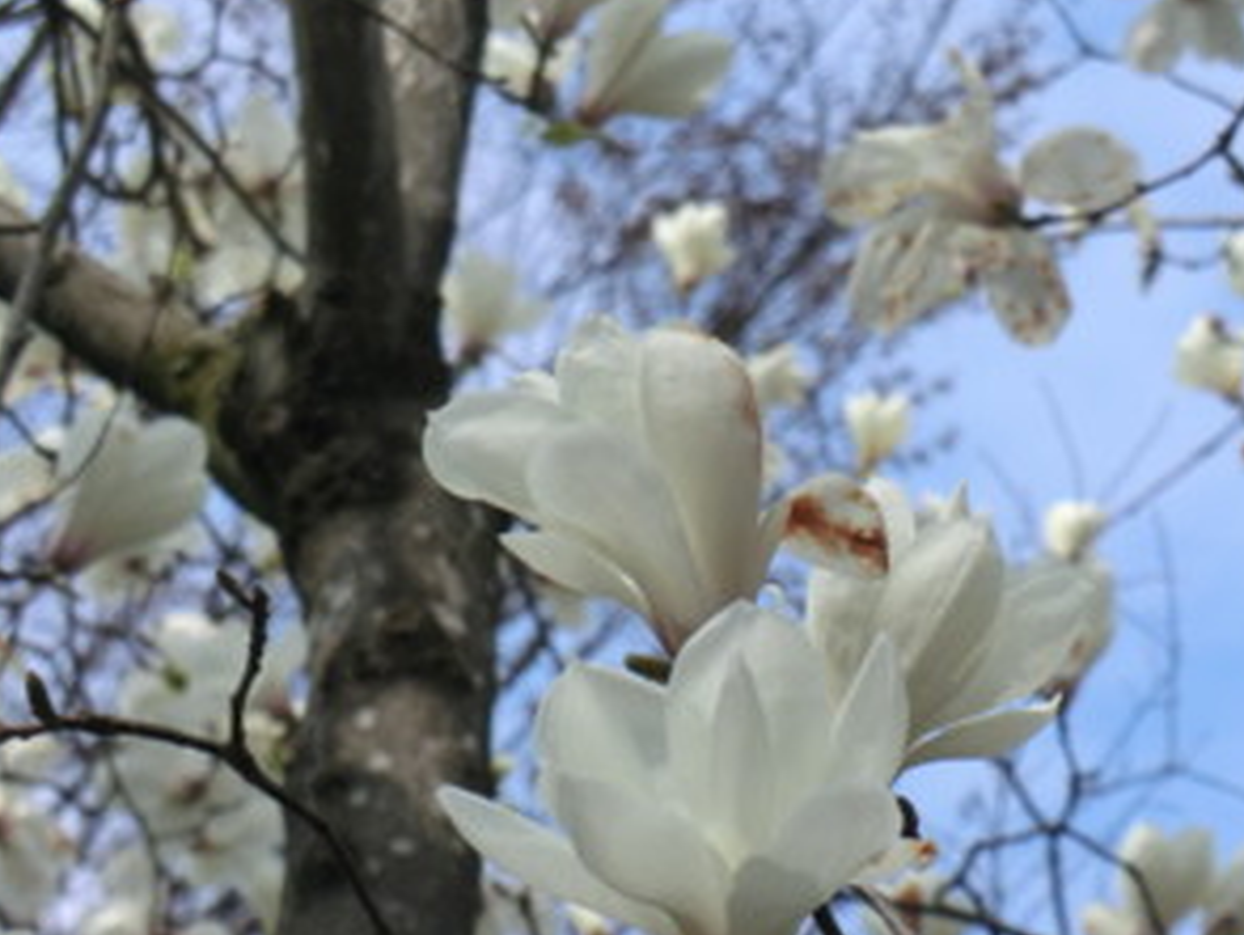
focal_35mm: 222
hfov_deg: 8.9
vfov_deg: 6.7
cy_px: 652
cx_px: 762
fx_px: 7985
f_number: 4.6
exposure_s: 1/800
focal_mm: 25.9
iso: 80
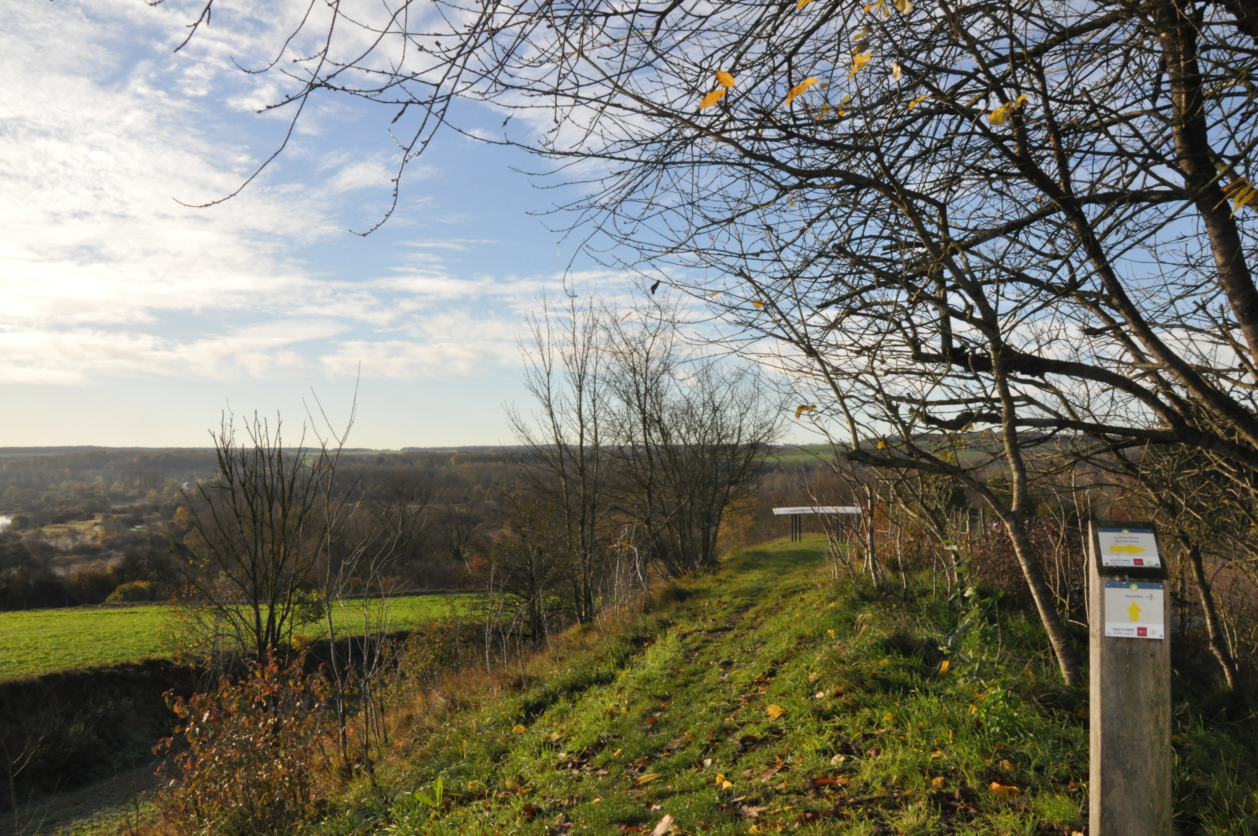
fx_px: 942
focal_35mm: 27
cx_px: 629
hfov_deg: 67.4
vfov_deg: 47.8
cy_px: 418
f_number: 22
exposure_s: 1/200
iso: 1000
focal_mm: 18
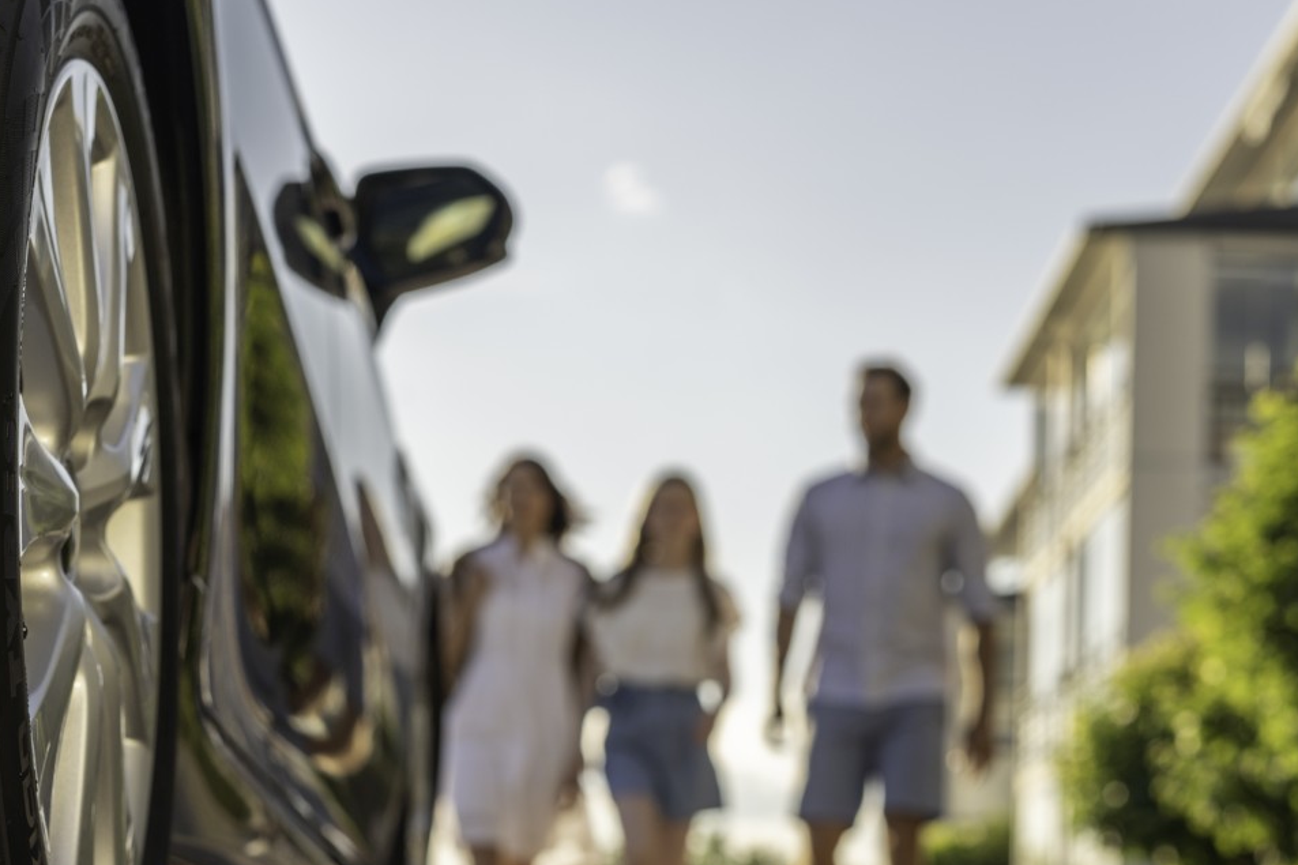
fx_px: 3064
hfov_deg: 23.8
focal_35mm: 85
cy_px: 657
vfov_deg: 16.0
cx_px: 411
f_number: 4
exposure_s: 1/160
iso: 100
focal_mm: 50
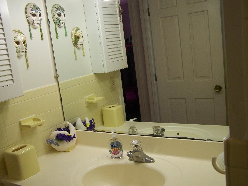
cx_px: 124
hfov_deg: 49.0
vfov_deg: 37.7
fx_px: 272
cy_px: 93
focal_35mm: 38
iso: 80
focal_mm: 6.3
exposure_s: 1/60
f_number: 2.8
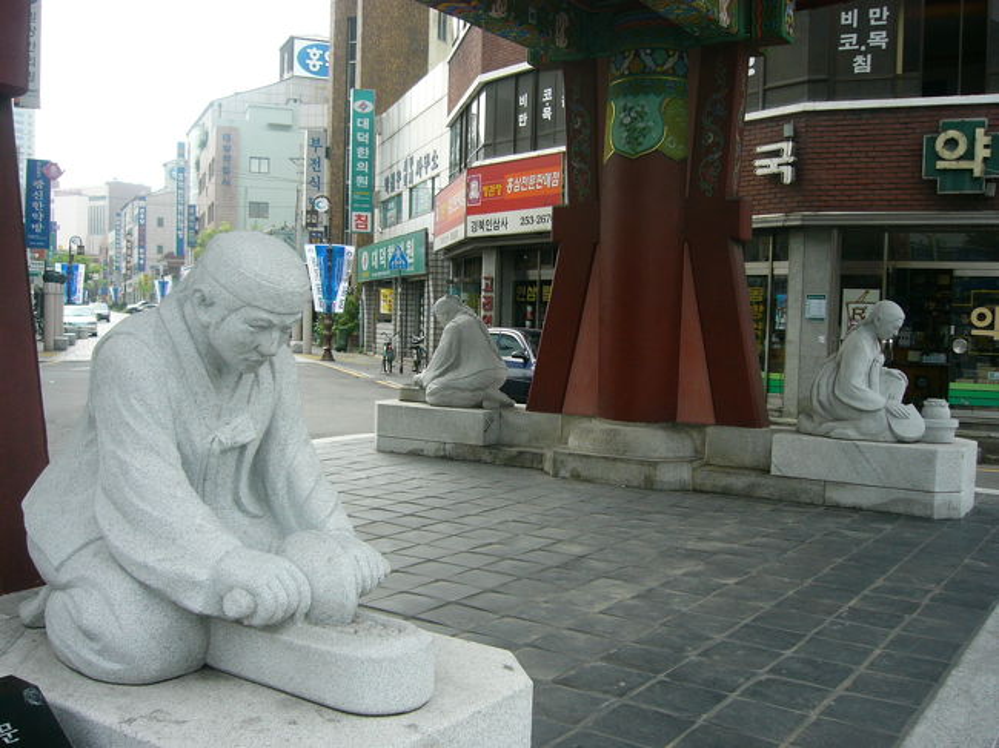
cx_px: 500
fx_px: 1010
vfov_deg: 40.7
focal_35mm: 35
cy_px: 374
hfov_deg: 52.6
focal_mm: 5.8
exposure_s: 1/320
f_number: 2.8
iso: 50
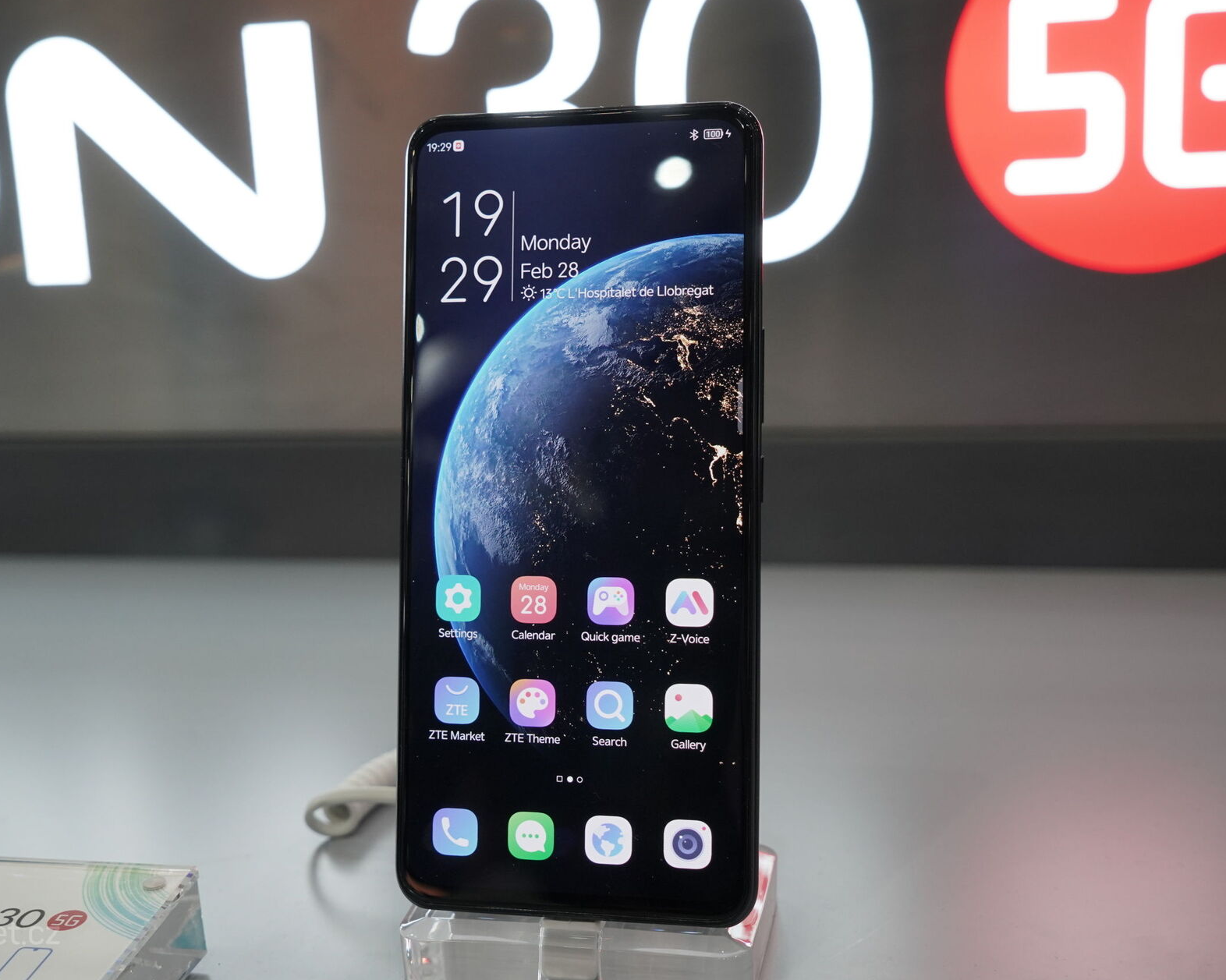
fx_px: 1705
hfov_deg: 39.5
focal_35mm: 47
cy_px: 482
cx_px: 531
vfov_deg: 32.1
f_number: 6.3
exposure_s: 1/160
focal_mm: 41
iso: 1600
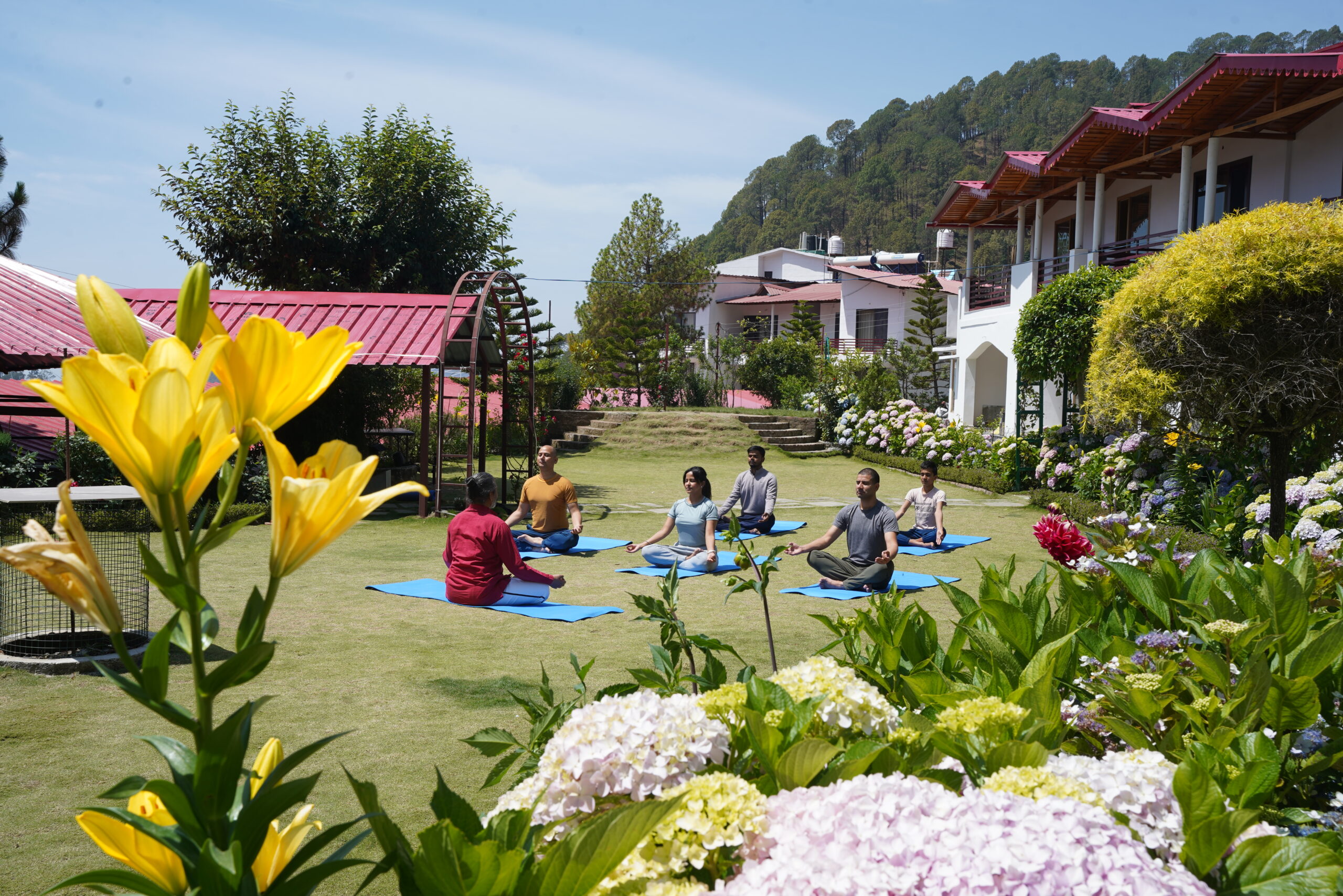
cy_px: 448
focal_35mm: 37
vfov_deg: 35.9
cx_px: 672
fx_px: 1380
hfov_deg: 51.9
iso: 100
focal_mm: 37
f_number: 13
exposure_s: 1/100
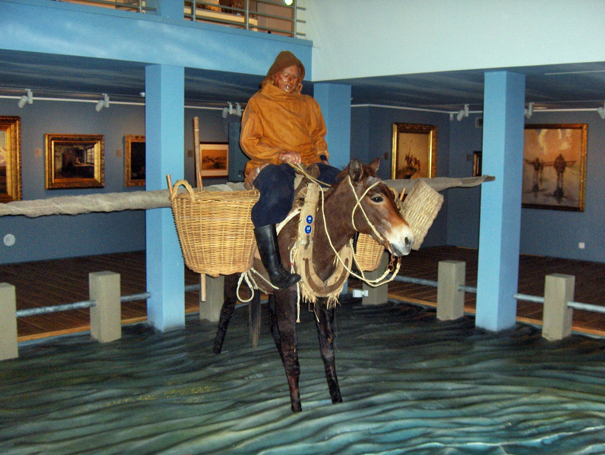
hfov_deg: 45.7
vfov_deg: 35.2
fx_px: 717
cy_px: 238
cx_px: 315
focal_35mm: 41
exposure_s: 1/60
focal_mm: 8
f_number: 2.8
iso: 124
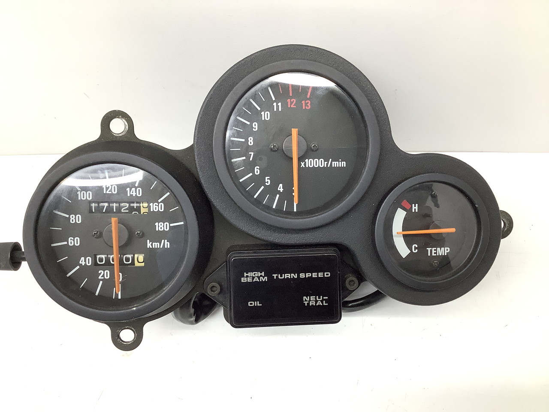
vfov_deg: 45.4
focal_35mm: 31
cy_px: 206
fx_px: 492
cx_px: 274
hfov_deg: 58.4
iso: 80
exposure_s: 1/120
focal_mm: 3.3
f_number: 2.4
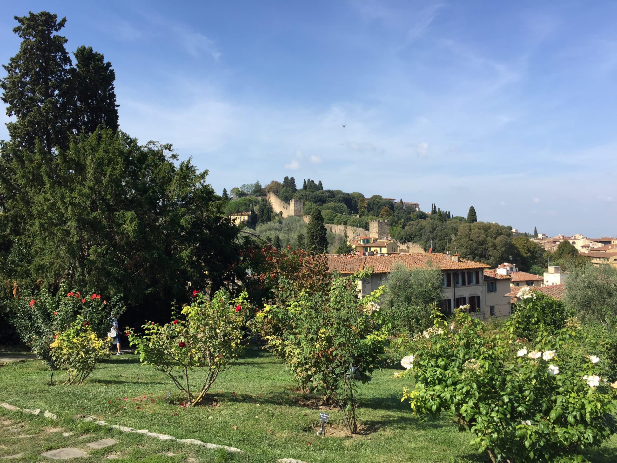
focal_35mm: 29
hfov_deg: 61.7
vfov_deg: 48.2
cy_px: 232
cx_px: 308
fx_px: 517
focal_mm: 4.15
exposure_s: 1/1522
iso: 32
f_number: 2.2
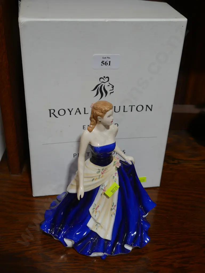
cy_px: 136
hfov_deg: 31.5
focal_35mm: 46
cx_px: 102
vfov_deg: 41.2
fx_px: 363
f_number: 5.1
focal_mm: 23
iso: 200
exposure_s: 1/60
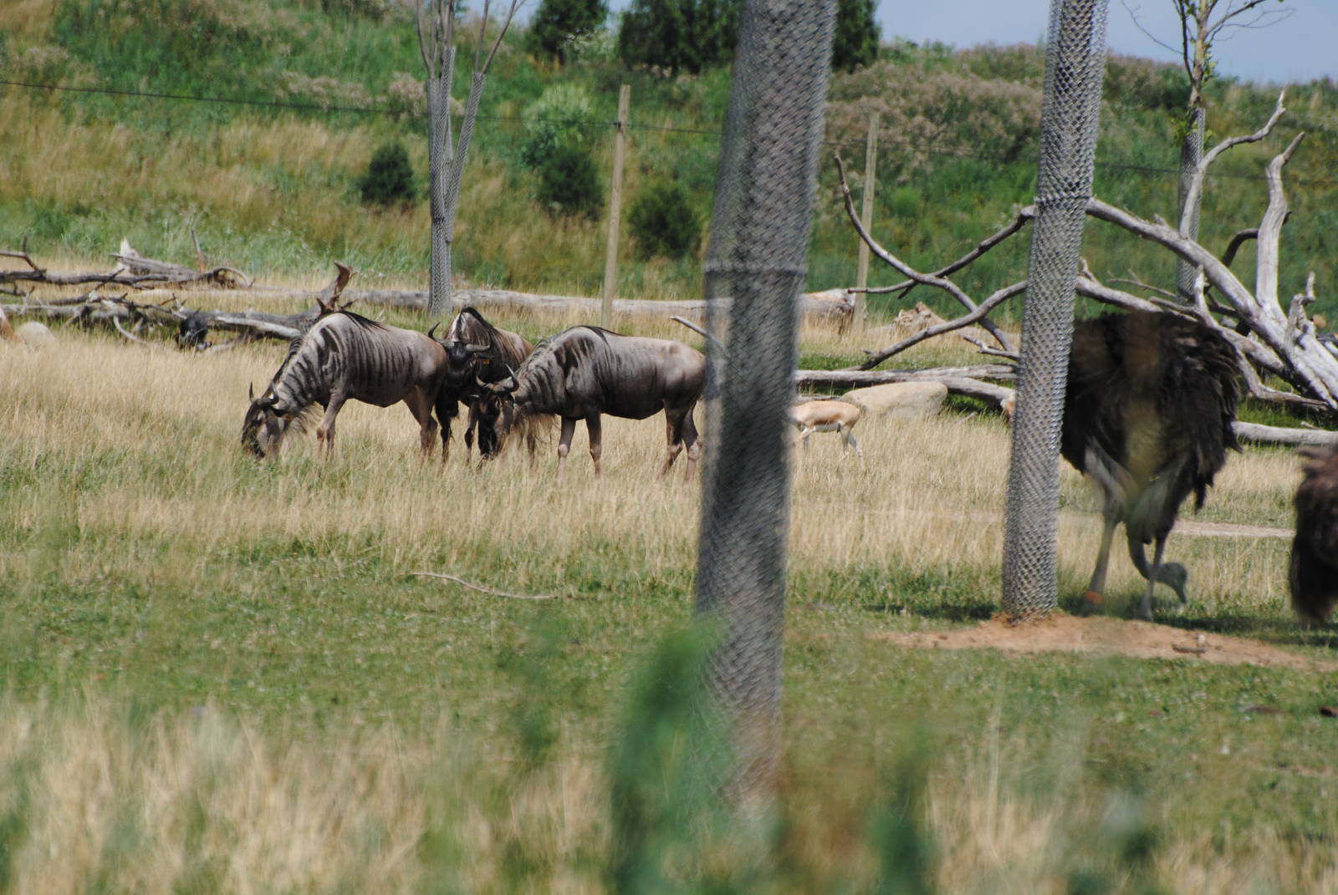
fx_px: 16745
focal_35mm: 450
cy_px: 448
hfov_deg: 4.6
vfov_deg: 3.1
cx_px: 669
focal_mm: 300
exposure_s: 1/1000
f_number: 5.6
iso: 200
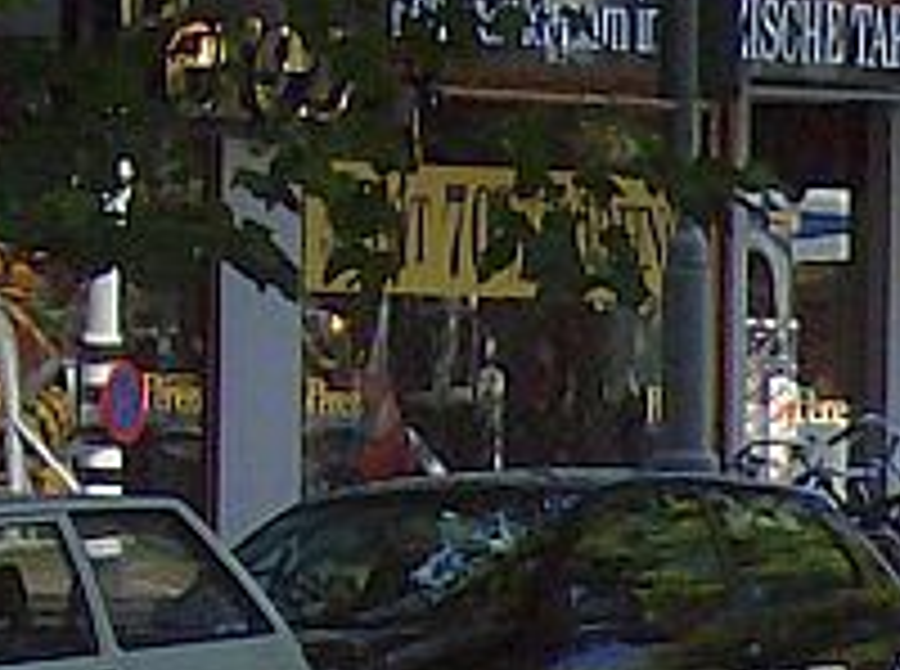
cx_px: 2272
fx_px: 14369
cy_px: 1351
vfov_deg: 2.7
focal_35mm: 554
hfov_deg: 3.5
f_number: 4.8
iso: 100
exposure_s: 1/222
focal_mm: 18
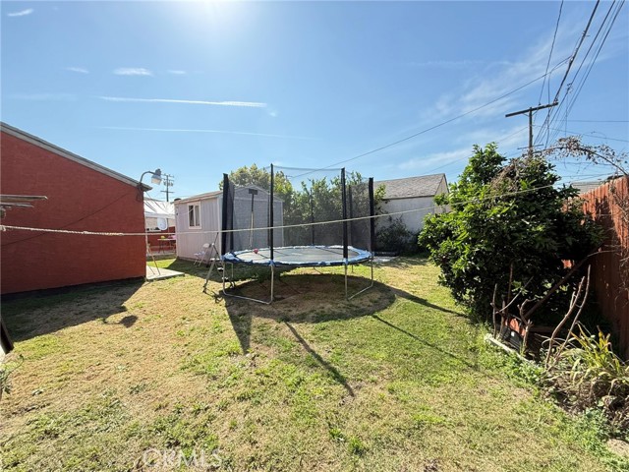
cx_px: 314
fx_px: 254
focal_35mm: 14
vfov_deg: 85.7
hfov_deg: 102.1
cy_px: 236
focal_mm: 2.22
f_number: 2.2
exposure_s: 1/901
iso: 64
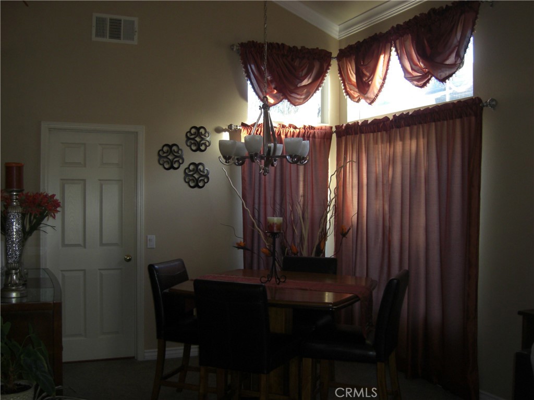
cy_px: 200
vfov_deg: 37.7
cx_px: 267
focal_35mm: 38
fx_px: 586
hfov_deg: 49.0
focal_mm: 7.9
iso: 200
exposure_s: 1/60
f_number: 2.8
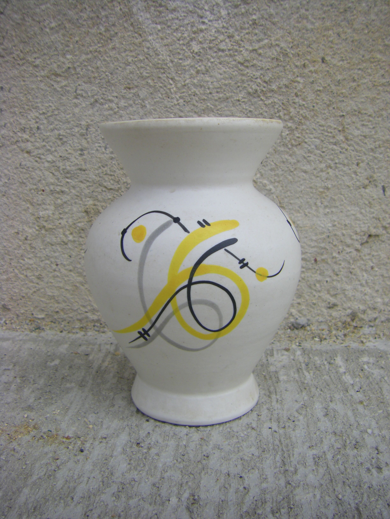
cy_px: 260
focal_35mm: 38
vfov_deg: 49.0
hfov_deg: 37.7
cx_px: 195
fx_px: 571
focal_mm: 6.3
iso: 64
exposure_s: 1/160
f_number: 7
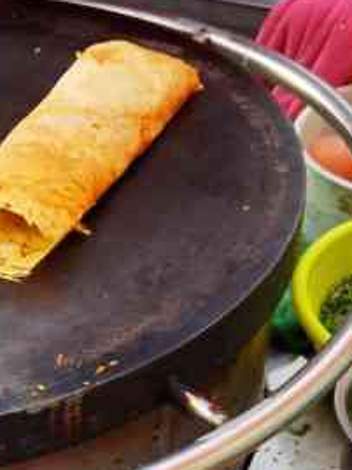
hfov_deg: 15.3
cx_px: -47
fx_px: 1274
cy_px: 499
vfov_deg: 20.1
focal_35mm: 94
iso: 50
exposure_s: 1/625
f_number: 1.9
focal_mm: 6.71
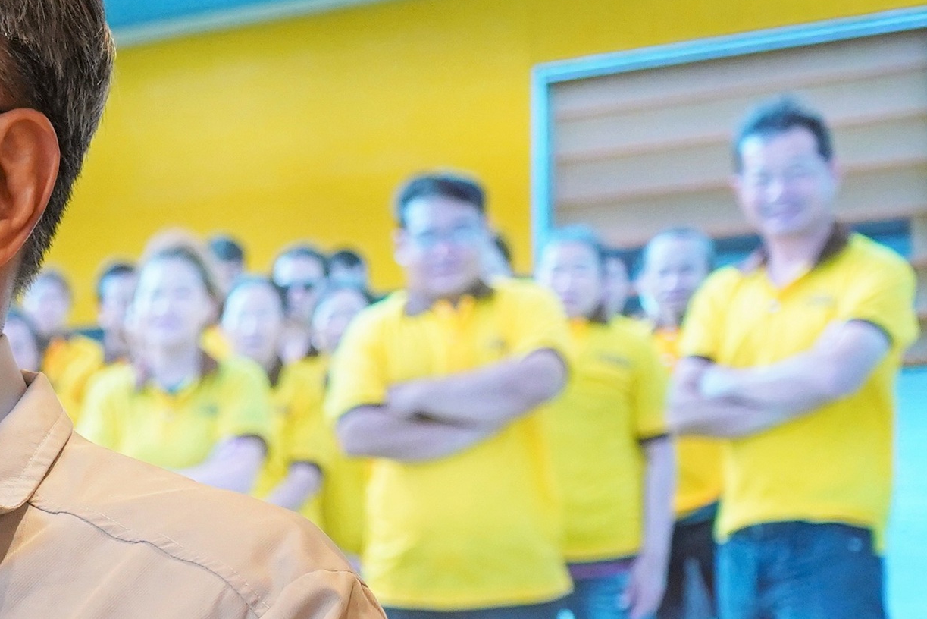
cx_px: -172
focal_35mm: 278
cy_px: 421
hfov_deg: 7.4
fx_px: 7160
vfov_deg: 4.9
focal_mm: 72
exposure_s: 1/125
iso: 2500
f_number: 4
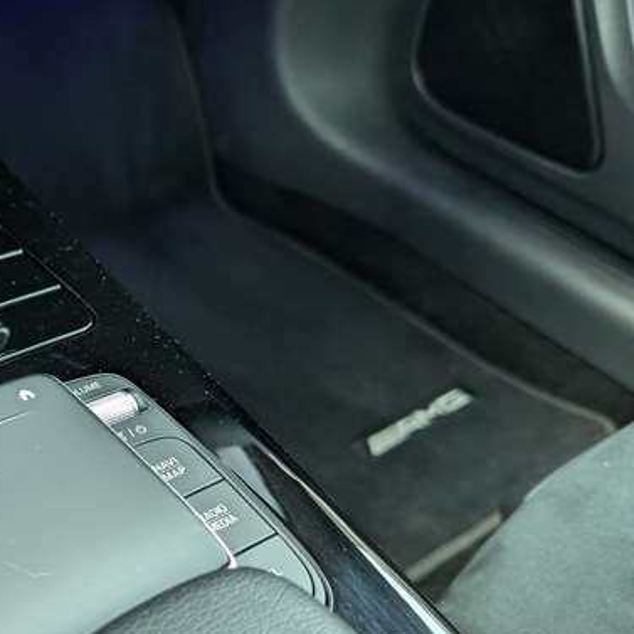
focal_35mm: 45
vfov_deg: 36.9
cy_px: 447
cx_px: 29
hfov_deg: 34.8
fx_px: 932
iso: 281
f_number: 1.68
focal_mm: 6.9
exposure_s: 1/50.6
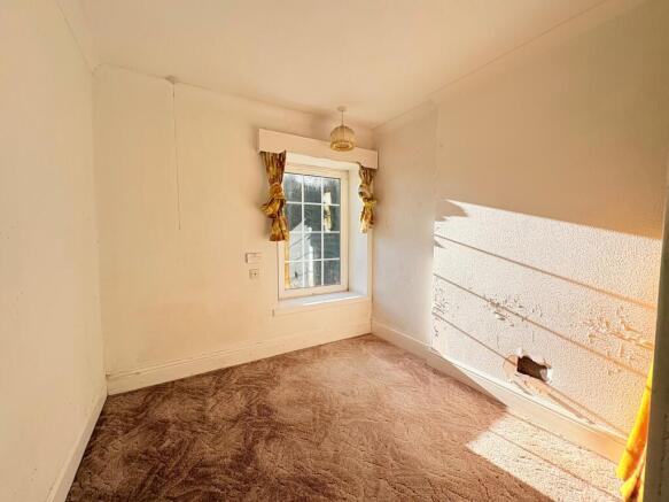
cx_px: 334
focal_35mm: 14
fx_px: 271
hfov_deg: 102.1
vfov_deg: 85.7
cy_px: 251
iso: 40
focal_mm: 2.22
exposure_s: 1/470
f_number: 2.2
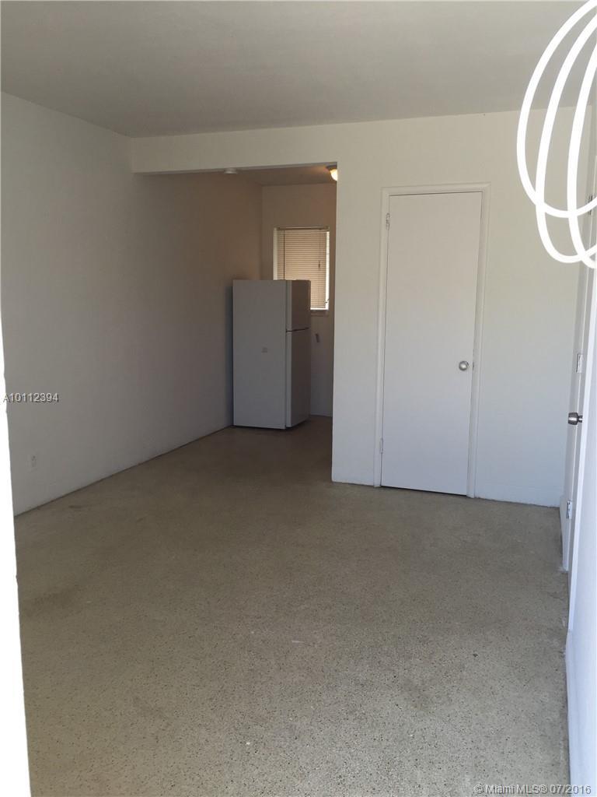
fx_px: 667
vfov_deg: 61.7
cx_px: 298
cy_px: 398
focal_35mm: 29
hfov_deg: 48.2
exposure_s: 1/120
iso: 50
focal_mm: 4.15
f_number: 2.2
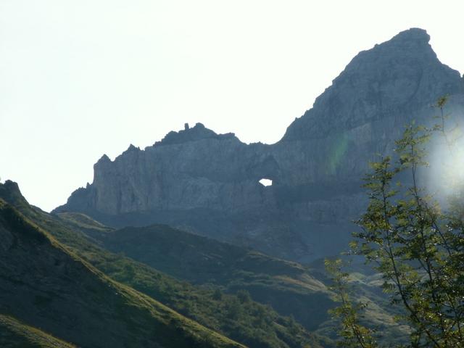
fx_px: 2171
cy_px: 174
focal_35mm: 162
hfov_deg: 12.2
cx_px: 232
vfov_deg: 9.2
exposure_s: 1/160
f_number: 8
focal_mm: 26.48
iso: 50
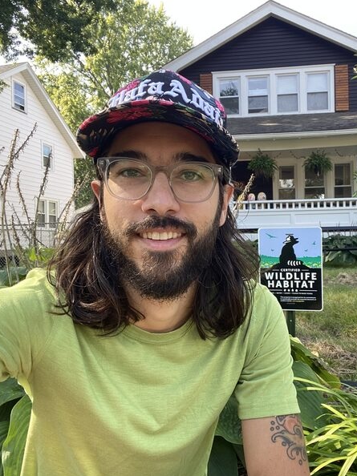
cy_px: 239
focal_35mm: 31
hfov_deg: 45.0
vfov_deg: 58.4
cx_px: 225
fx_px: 427
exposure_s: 1/122
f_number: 2.2
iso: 40
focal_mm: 2.71
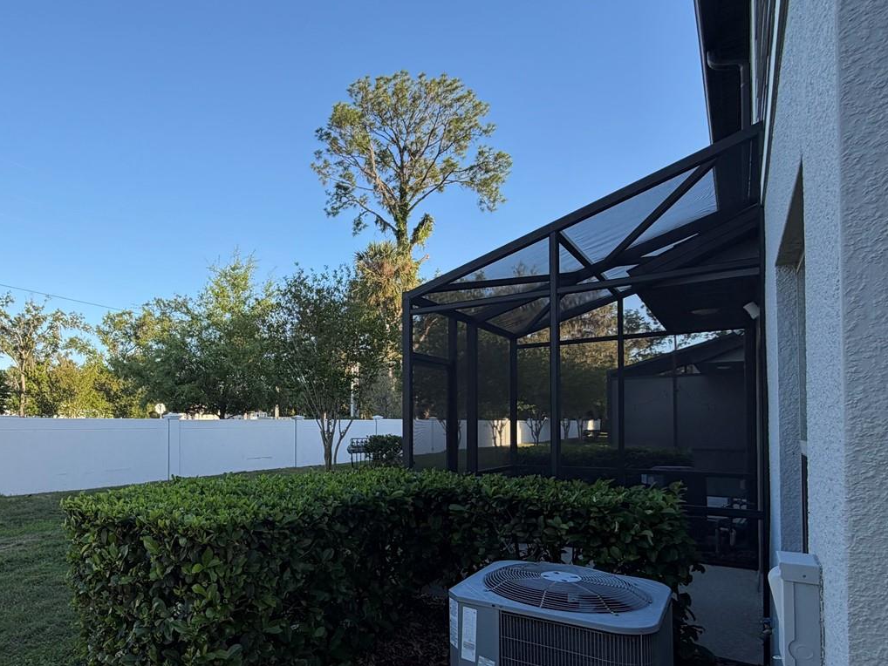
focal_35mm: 22
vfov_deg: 60.4
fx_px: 564
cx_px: 276
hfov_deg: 73.4
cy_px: 411
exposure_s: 1/502
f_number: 2.2
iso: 50
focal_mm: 2.22
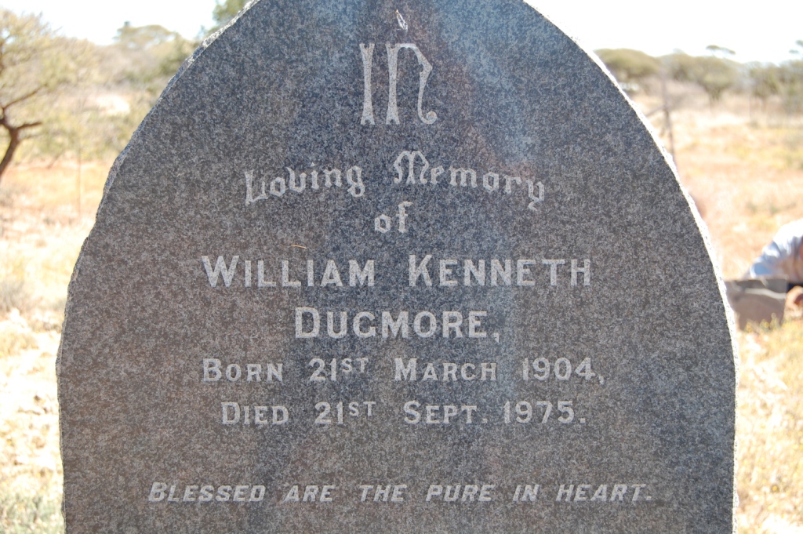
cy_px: 267
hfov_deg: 31.9
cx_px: 402
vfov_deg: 21.5
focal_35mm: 63
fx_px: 1404
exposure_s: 1/125
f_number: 5.6
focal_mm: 42
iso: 200
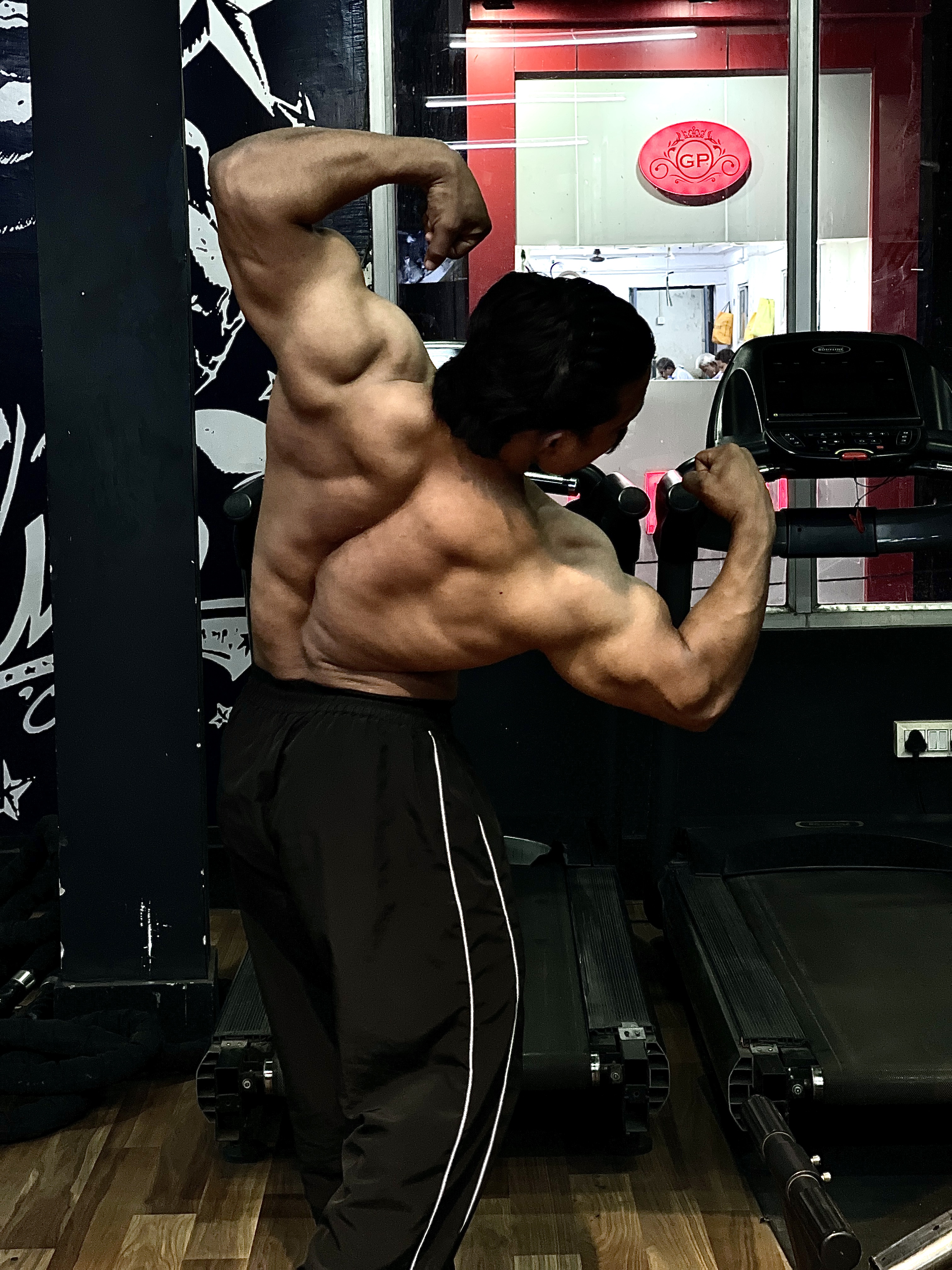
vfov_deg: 30.3
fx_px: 2347
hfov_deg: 22.9
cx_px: 476
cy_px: 635
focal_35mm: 64
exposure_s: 1/33
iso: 250
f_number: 2.2
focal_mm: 7.5
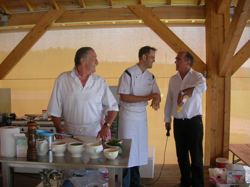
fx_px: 253
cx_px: 125
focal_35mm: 35
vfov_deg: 40.7
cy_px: 94
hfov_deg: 52.6
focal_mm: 5.8
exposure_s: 1/57.8
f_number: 2.8
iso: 50
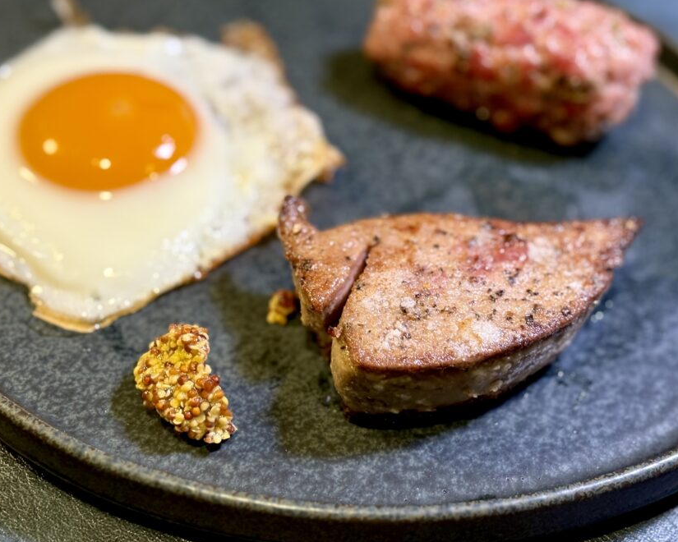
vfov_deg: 24.2
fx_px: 1264
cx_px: 318
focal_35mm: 63
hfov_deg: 30.0
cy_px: 241
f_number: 1.6
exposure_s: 1/50
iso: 125
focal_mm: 5.96
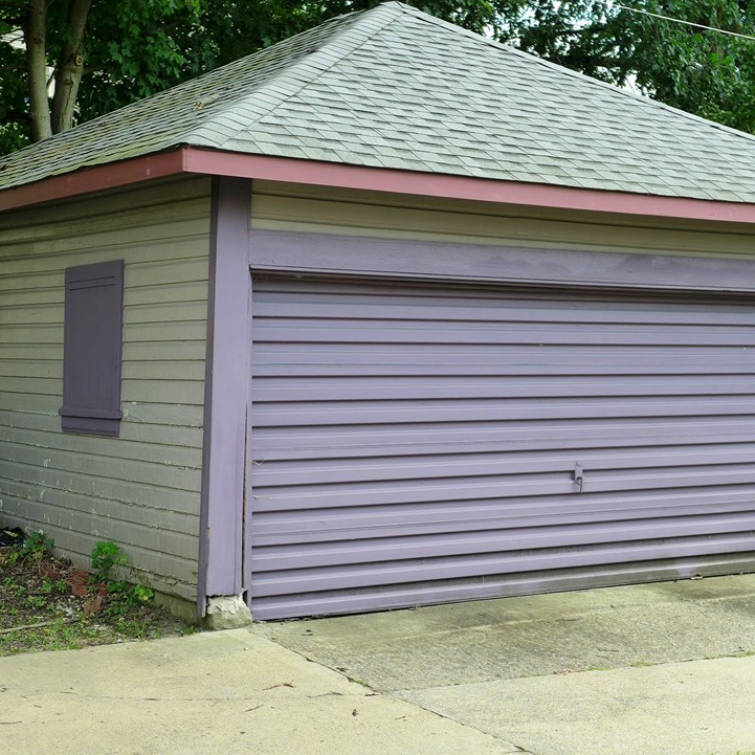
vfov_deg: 26.9
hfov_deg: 26.8
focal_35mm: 64
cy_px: 377
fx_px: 1579
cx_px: 456
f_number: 2.2
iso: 160
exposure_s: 1/640
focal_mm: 9.8
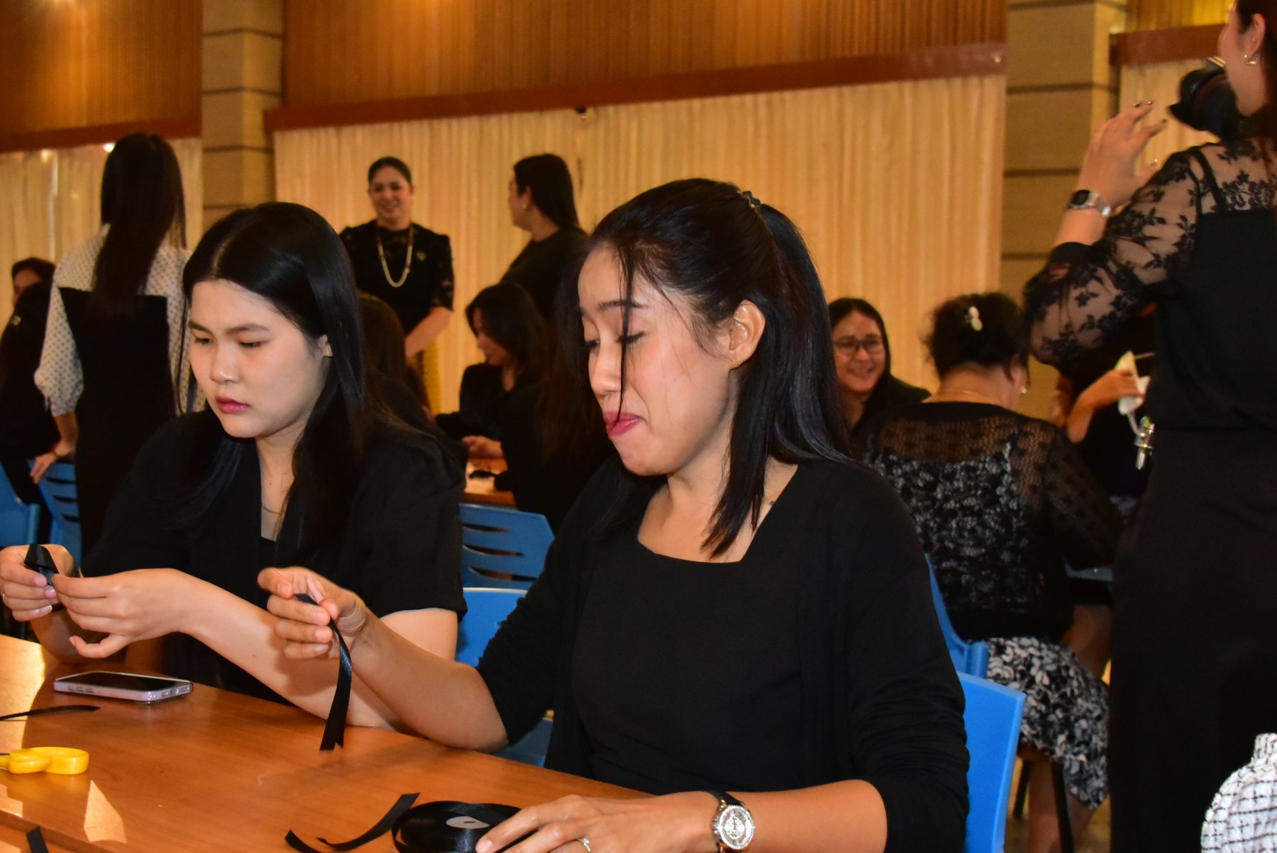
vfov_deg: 25.1
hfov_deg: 36.8
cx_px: 560
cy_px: 439
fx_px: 1916
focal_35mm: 54
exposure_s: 1/100
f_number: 6.3
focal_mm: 42
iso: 8000
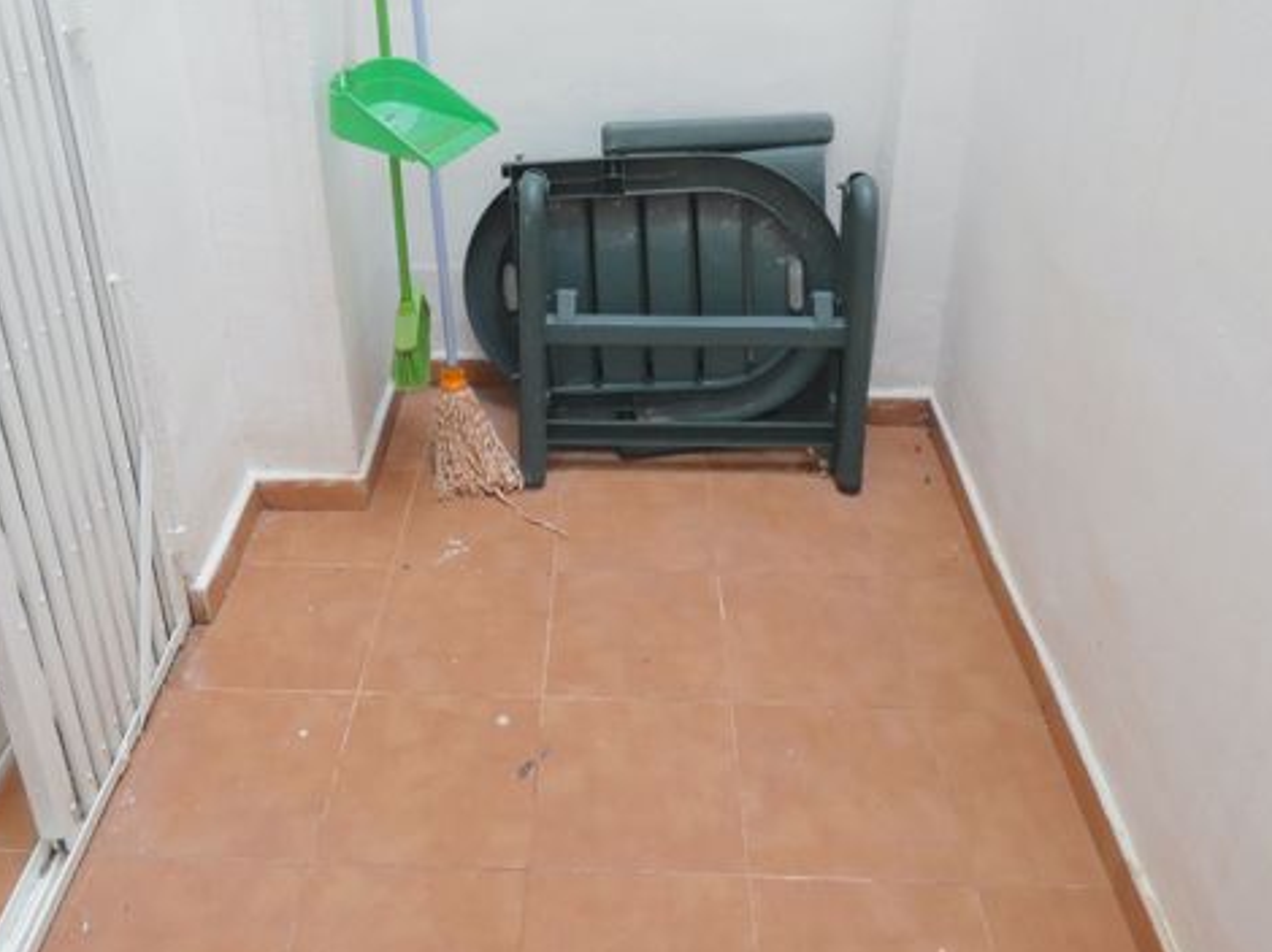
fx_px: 1102
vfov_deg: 45.3
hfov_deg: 59.9
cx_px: 570
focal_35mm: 30
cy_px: 252
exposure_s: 1/60
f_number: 2.8
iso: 250
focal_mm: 3.6
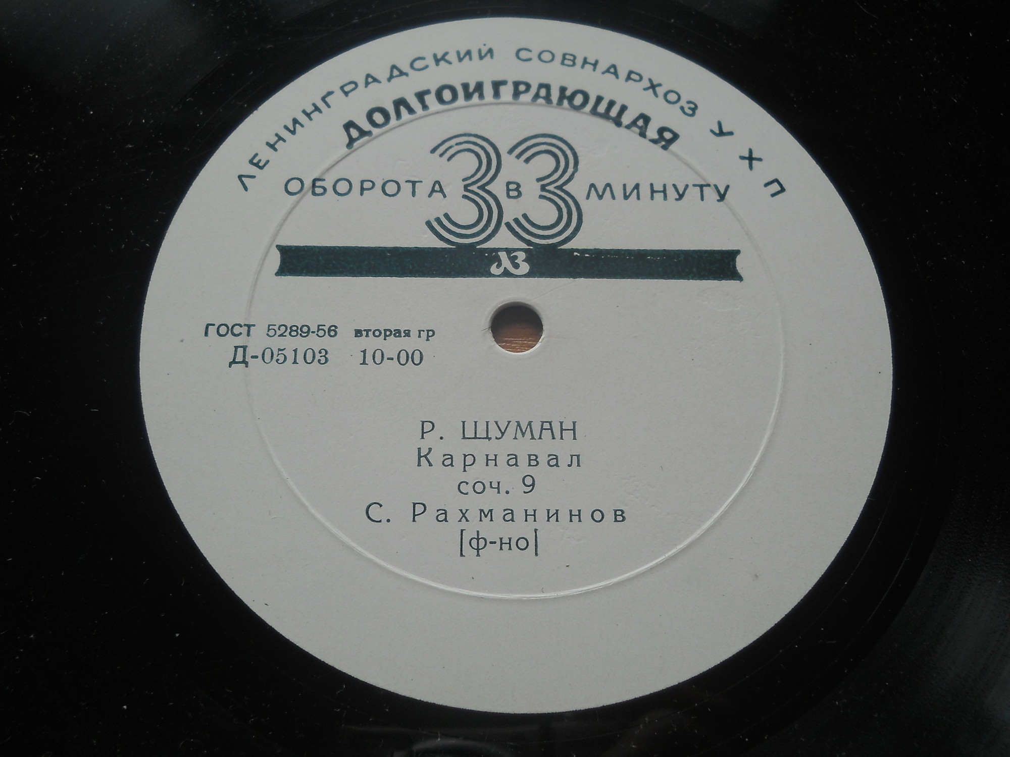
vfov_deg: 35.1
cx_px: 505
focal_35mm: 41
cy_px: 378
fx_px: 1196
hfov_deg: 45.8
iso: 80
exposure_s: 1/100
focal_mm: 6.72
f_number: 3.1
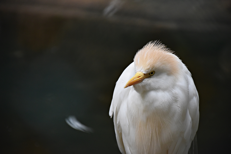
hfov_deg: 9.8
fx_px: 1348
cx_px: 116
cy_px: 77
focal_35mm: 210
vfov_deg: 6.5
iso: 1250
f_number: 5.6
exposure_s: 1/500
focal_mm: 140
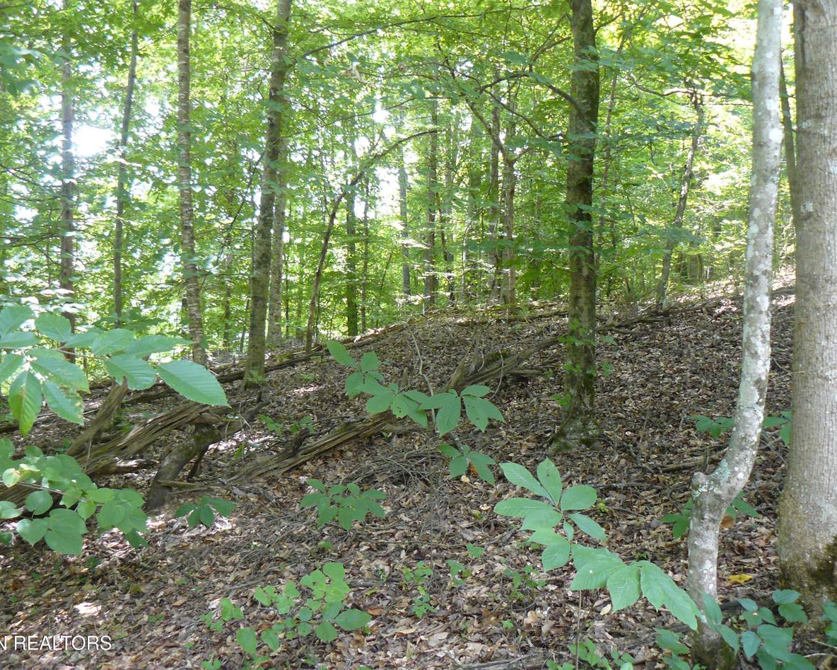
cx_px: 421
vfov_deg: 39.2
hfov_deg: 47.9
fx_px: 941
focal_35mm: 38
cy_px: 335
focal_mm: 6
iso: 250
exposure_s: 1/60
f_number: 2.8
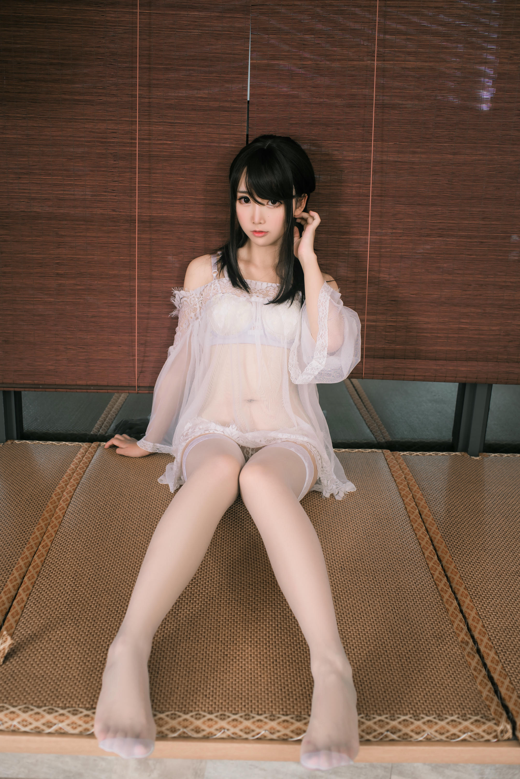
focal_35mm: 35
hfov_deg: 37.9
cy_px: 390
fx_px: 758
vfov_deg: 54.4
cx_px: 260
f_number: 3.2
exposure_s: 1/100
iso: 125
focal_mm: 35
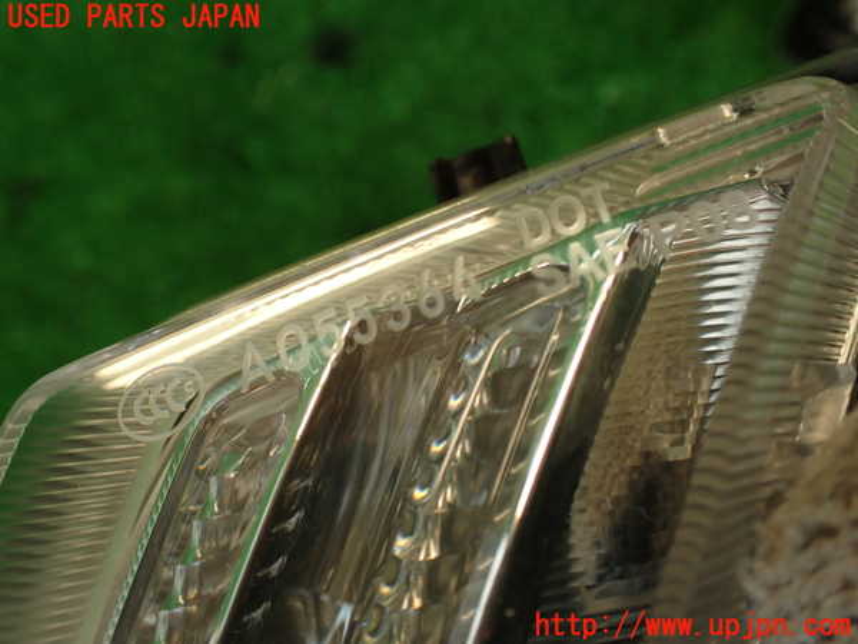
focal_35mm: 32
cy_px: 322
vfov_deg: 44.2
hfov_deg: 56.8
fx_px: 793
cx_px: 429
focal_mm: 5.79
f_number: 2.4
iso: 160
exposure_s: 1/60
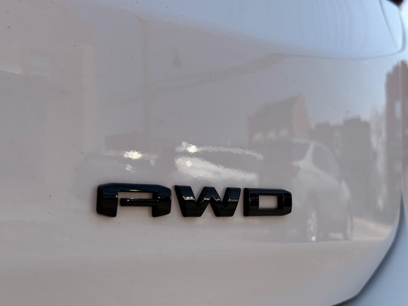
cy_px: 153
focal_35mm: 48
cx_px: 204
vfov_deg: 30.3
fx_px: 566
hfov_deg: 39.7
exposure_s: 1/4587
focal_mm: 6.76
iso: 80
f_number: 1.78
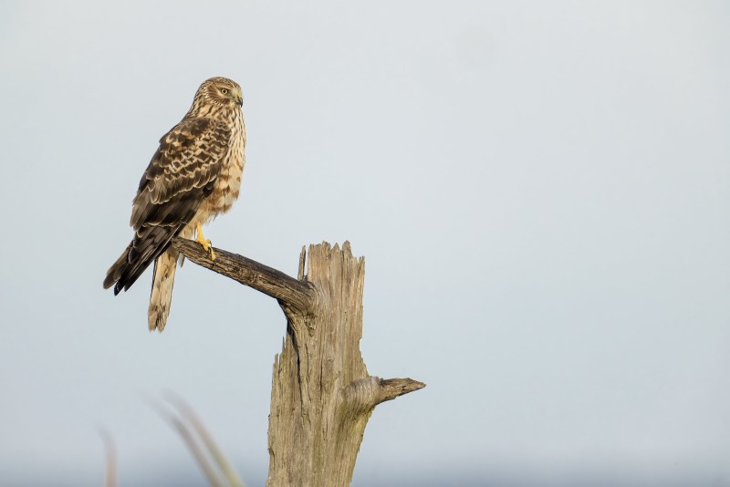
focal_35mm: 1200
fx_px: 24341
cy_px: 244
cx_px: 365
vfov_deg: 1.1
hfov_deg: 1.7
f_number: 8
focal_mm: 1200
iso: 2500
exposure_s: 1/1000
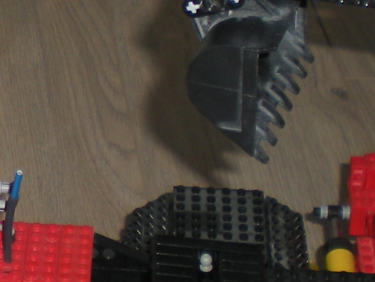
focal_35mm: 157
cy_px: 41
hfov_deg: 12.3
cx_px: -47
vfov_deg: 9.4
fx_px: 1701
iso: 64
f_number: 3.1
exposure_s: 1/60
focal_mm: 6.3
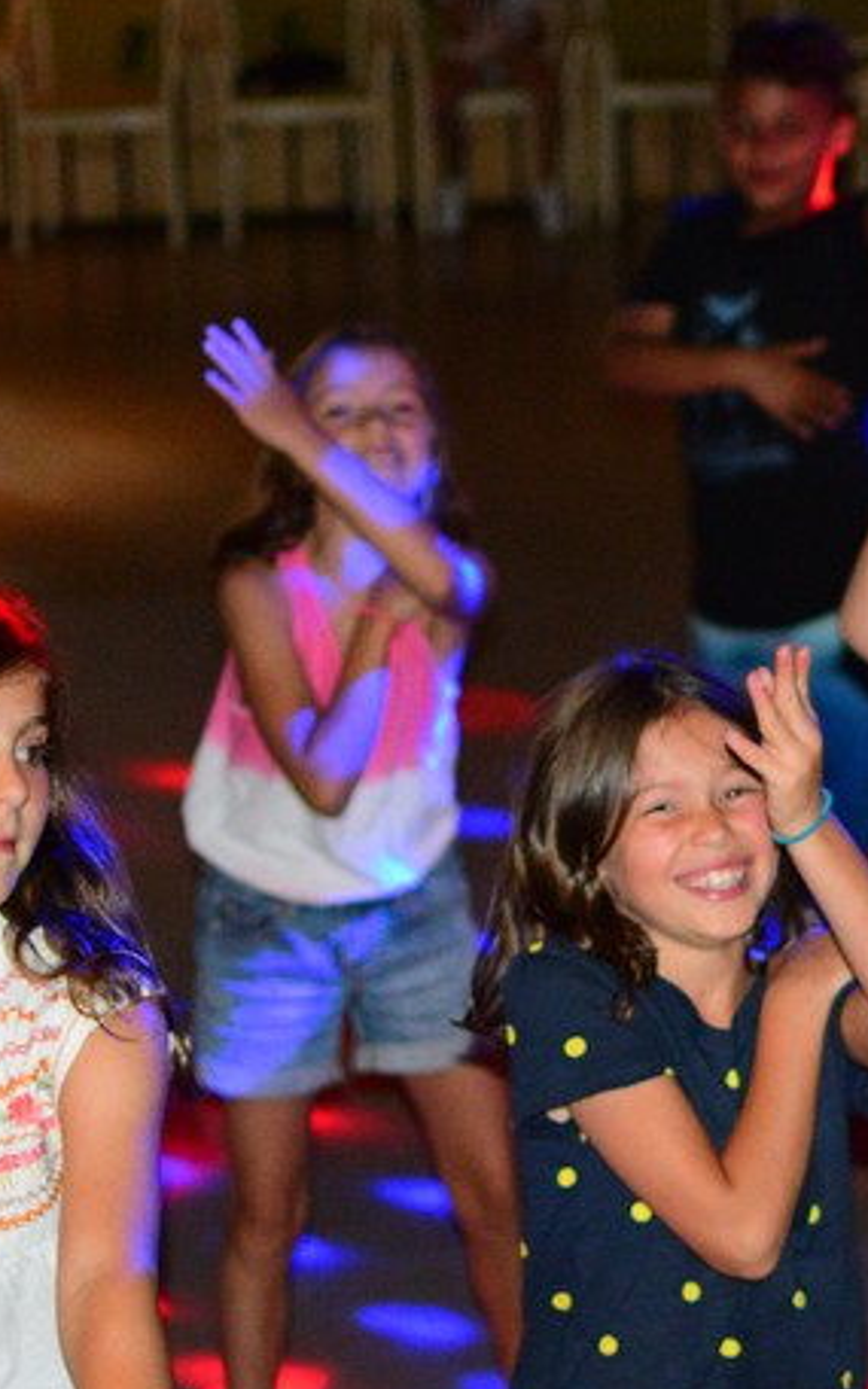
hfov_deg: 10.6
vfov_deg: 17.4
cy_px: 641
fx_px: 4547
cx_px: 1170
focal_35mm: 120
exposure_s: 1/200
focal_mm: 35
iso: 3200
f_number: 1.8
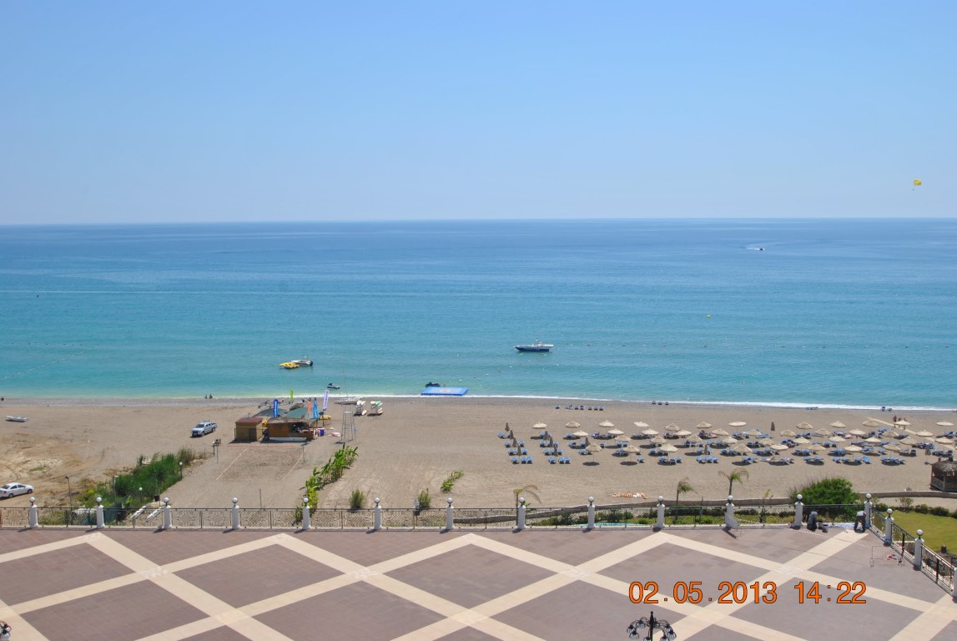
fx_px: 958
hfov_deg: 53.1
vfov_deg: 37.0
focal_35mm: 36
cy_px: 320
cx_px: 478
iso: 100
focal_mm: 24
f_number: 9
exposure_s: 1/320
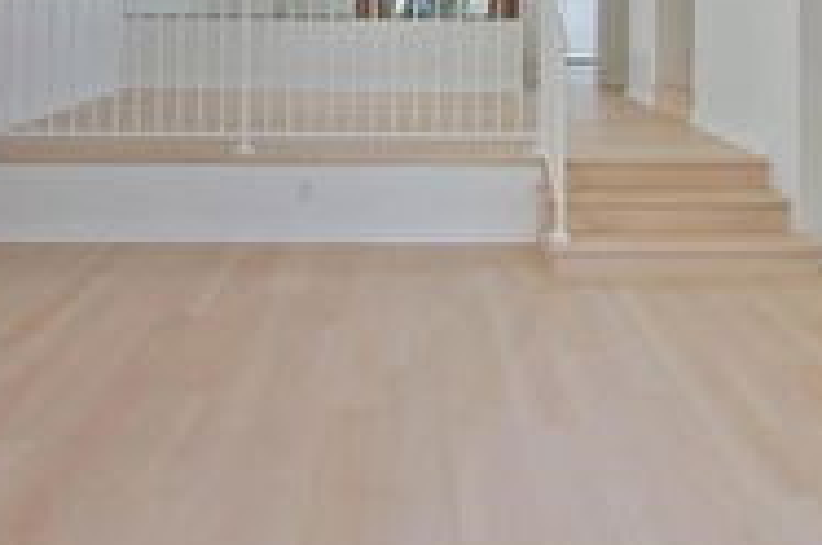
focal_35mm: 36
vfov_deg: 33.1
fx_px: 821
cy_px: -22
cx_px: 431
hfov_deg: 53.2
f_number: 6.3
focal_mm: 14
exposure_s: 1/60
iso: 400
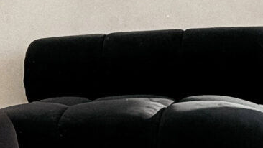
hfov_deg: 23.9
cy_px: 144
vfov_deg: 14.9
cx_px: -62
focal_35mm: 80
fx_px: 558
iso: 50
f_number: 2.2
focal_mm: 2.22
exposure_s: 1/500
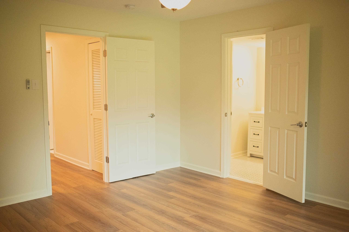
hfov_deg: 54.5
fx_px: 339
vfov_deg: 37.8
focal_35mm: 35
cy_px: 116
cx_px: 174
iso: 10000
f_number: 1.8
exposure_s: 1/4000
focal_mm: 35
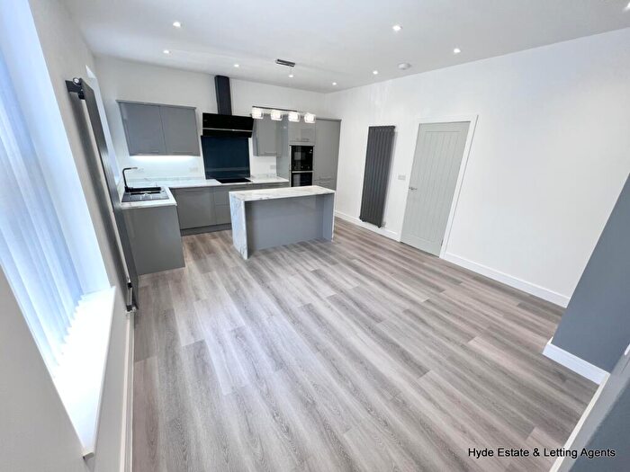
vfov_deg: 89.9
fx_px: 237
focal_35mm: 13
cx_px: 315
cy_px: 236
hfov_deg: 106.2
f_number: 1.8
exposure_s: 1/100
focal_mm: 1.57
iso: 160
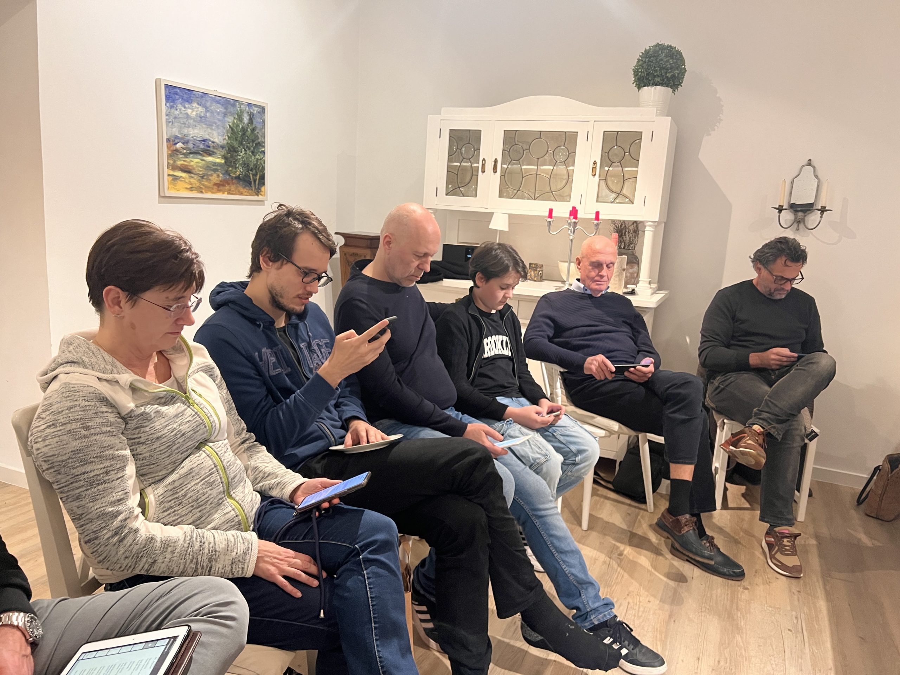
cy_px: 338
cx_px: 450
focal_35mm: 26
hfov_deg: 67.3
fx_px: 676
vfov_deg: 53.1
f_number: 1.5
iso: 400
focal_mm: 5.7
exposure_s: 1/50
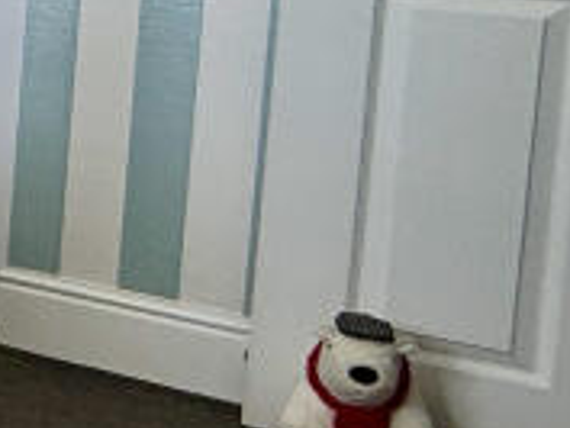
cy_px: -93
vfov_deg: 17.3
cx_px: -995
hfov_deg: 12.8
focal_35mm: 81
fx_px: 1335
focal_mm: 2.22
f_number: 2.2
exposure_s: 1/158
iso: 64
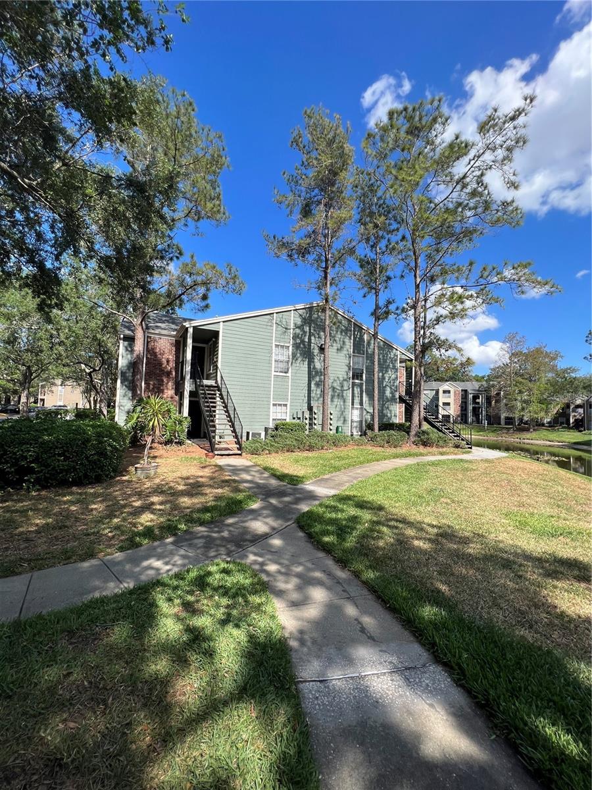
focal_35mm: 13
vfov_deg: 106.2
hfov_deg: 89.9
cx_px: 296
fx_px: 296
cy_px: 395
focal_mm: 1.57
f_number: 1.8
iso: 32
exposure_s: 1/1220
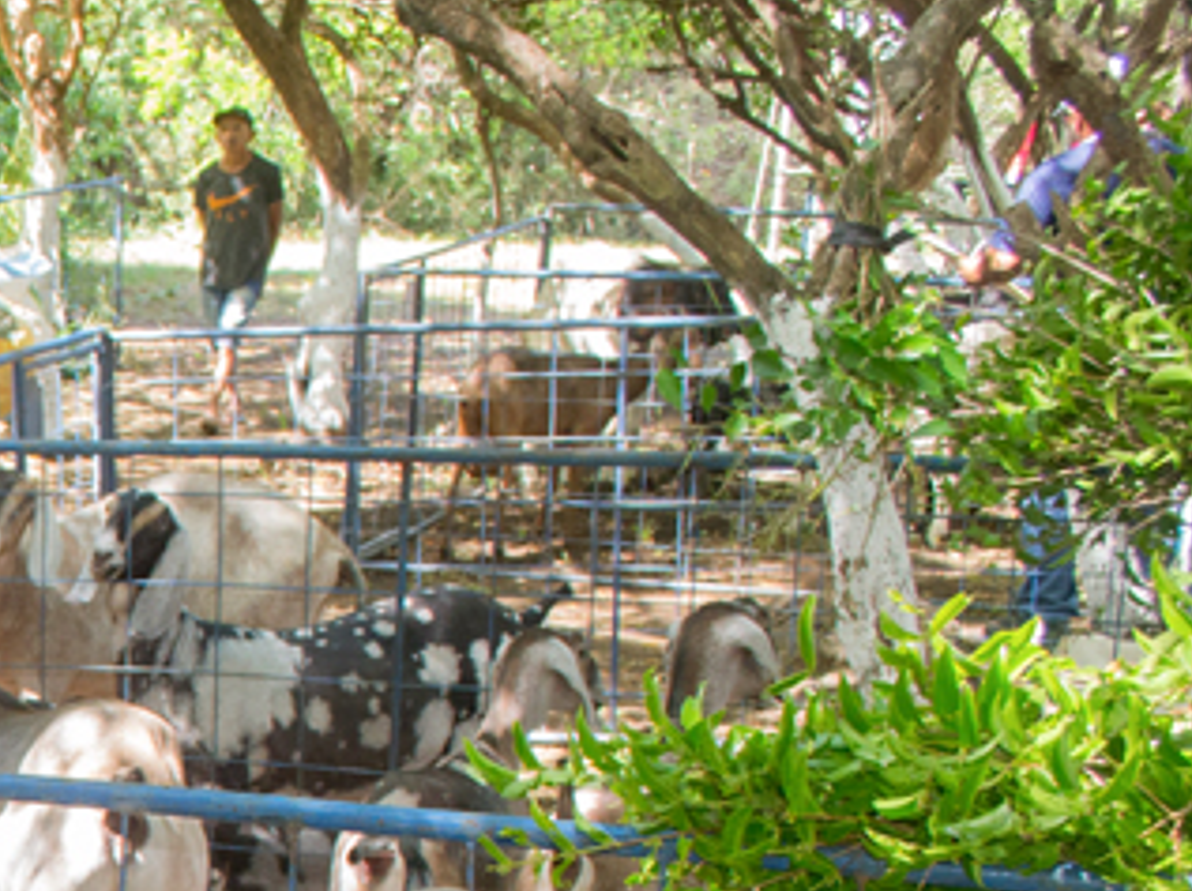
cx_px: -669
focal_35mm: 82
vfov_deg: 17.3
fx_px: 2820
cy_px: 1017
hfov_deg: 20.1
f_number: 5.6
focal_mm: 18
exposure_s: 1/200
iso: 800
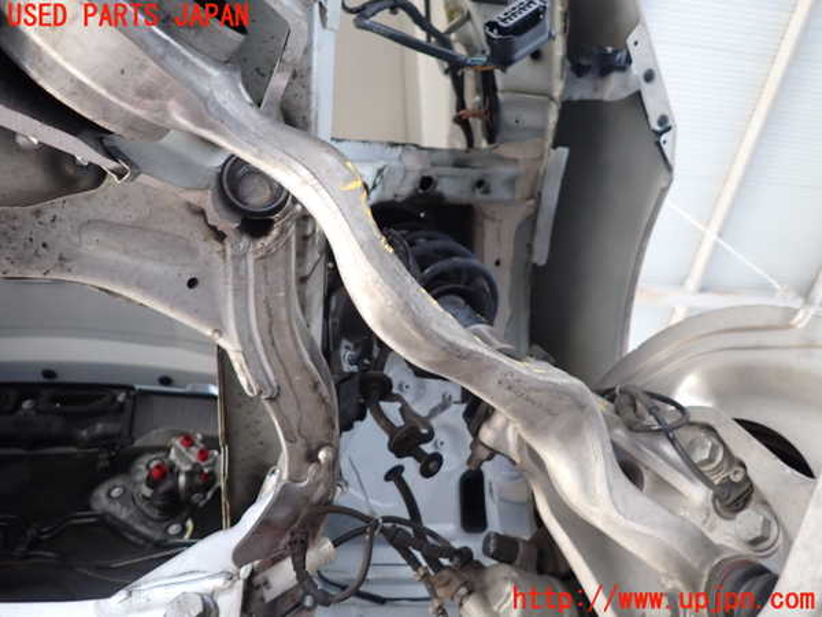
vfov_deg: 54.9
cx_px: 411
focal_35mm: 25
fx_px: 594
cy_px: 308
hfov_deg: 69.4
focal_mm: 4.5
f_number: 2
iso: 200
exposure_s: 1/50
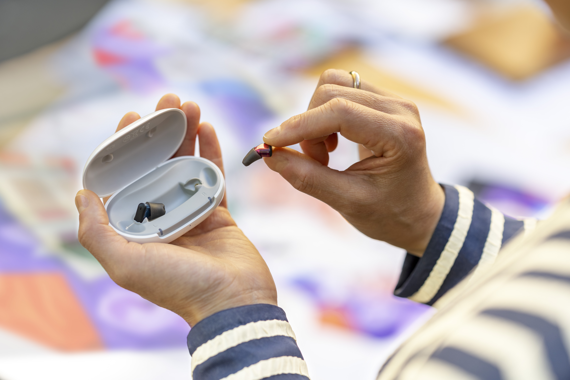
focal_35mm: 85
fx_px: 1346
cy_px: 190
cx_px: 285
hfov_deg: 23.9
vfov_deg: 16.1
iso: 200
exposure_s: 1/250
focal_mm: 85
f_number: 2.2
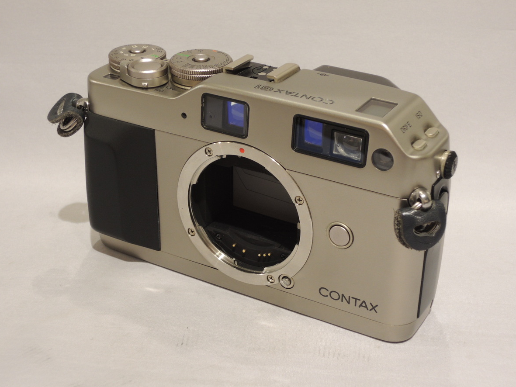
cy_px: 196
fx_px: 939
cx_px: 256
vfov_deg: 23.3
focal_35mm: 63
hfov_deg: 30.7
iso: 220
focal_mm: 11.1
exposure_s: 1/60
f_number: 4.2
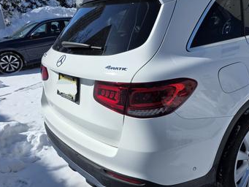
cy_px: 88
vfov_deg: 41.8
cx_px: 173
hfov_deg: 52.5
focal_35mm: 34
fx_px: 245
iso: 80
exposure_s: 1/10000
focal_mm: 6.3
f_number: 1.7
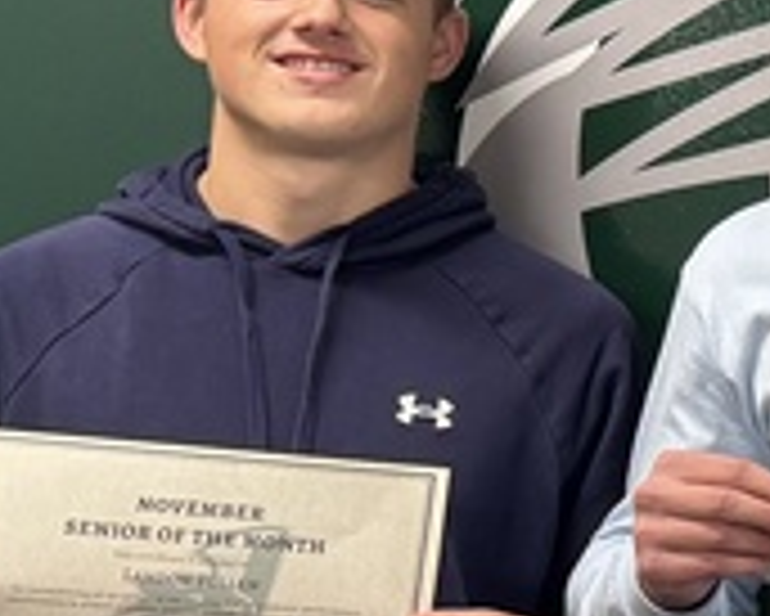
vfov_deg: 11.0
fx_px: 3192
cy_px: 270
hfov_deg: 11.1
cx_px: 1977
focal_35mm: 140
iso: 160
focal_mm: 6.76
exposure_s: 1/60
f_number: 1.78
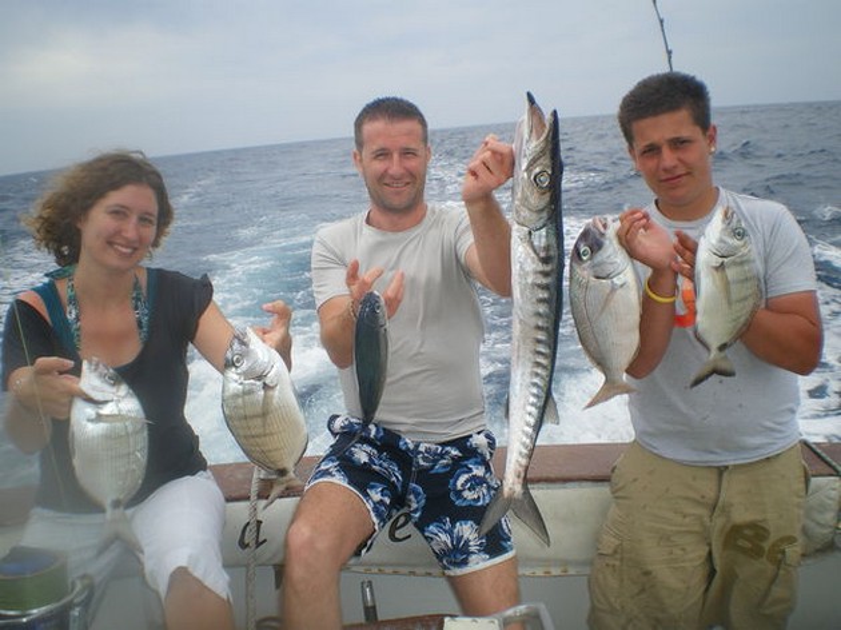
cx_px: 420
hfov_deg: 51.4
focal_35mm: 36
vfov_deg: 39.6
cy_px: 315
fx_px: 874
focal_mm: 6.3
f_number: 4.6
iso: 50
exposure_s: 1/320
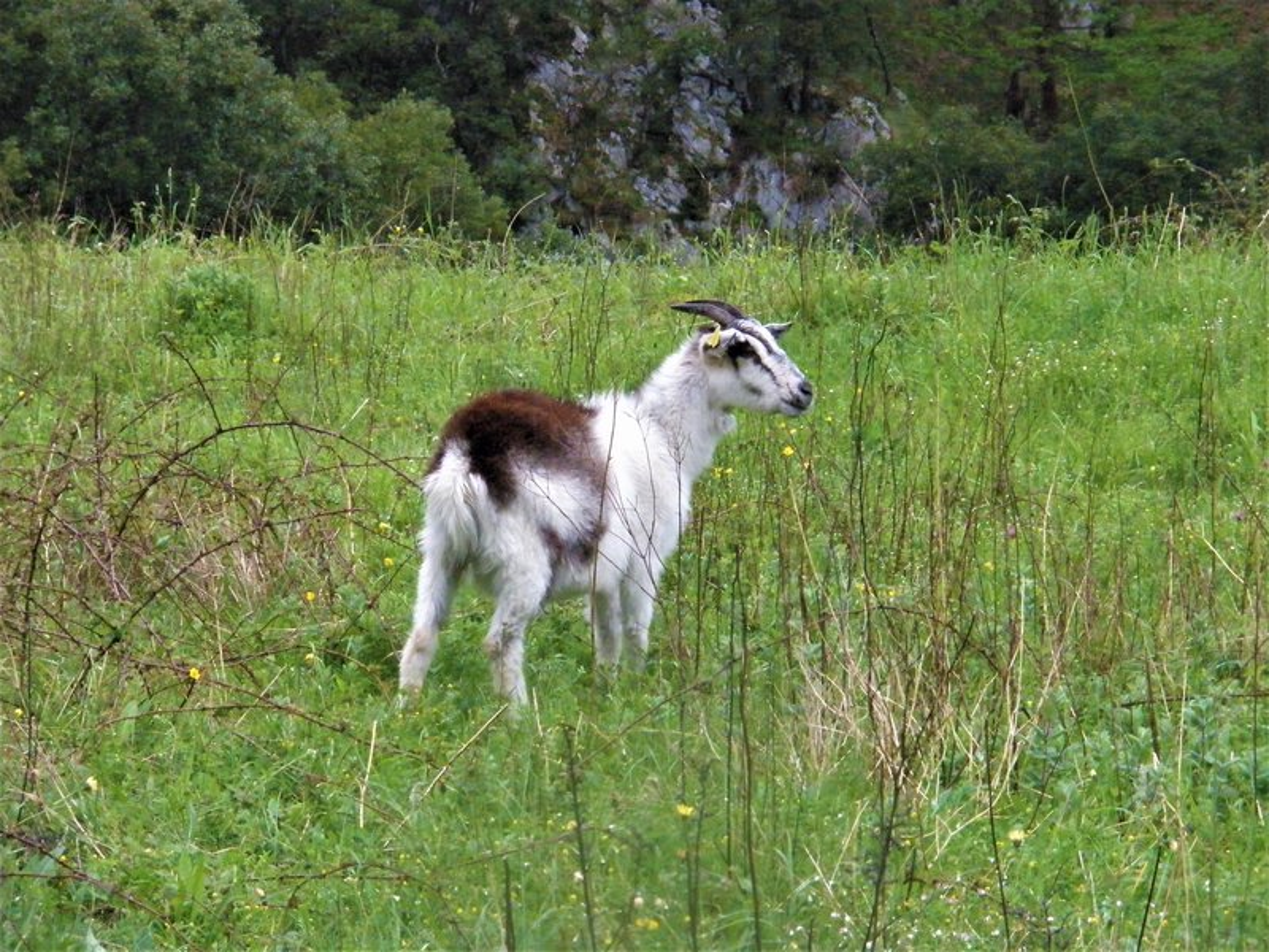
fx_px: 4436
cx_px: 634
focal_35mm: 121
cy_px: 476
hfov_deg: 16.3
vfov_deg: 12.2
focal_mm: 21
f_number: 5.3
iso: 800
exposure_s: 1/250
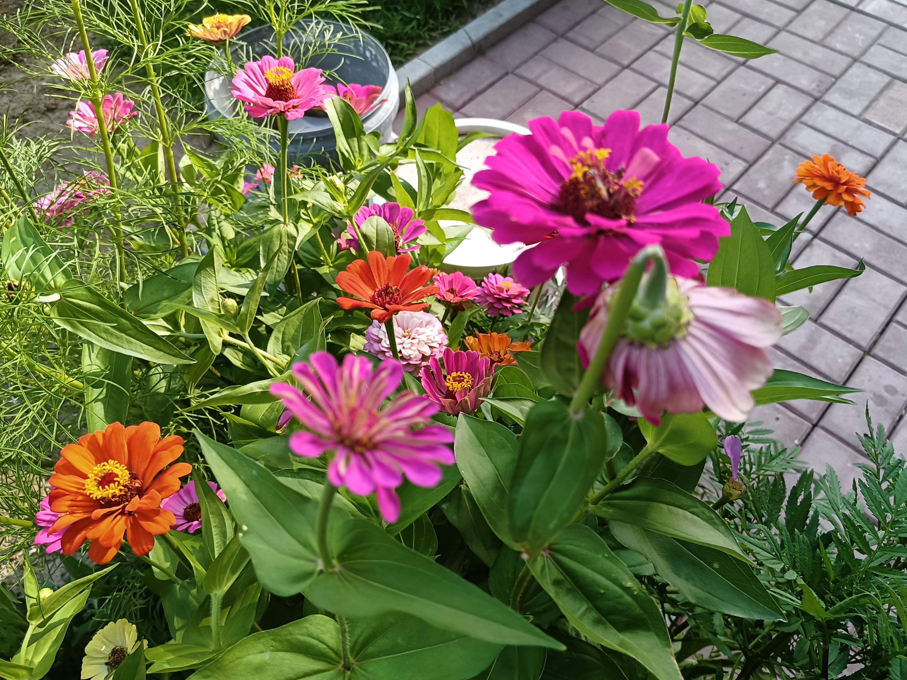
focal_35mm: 27
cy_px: 340
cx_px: 454
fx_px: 707
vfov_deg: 51.4
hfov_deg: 65.3
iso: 120
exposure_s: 1/100
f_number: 1.9
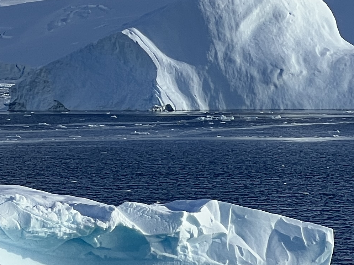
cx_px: -179
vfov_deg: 4.7
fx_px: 3190
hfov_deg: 6.3
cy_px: -41
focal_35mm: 312
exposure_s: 1/1468
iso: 32
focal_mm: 9
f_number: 2.8
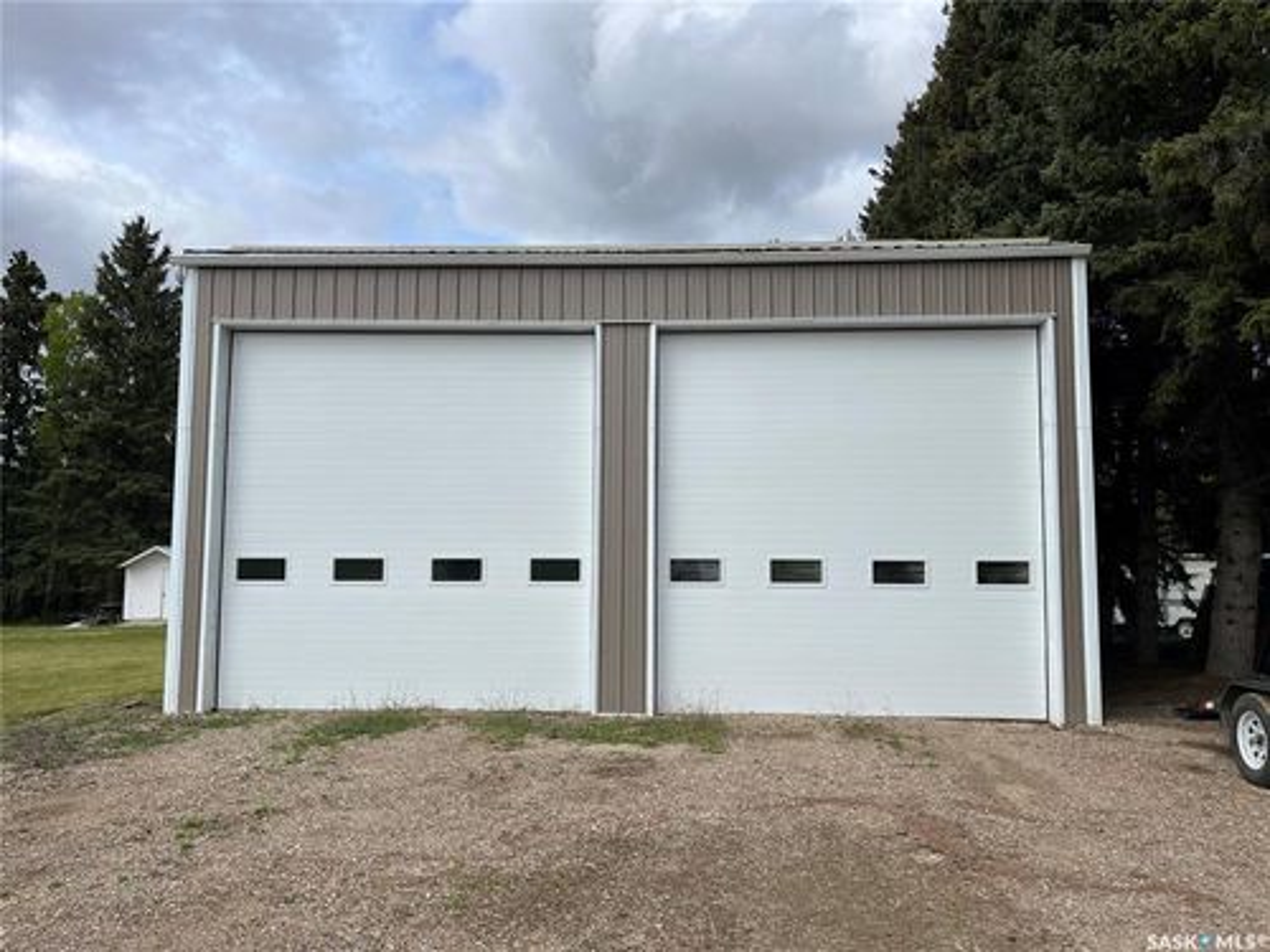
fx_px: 954
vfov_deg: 53.1
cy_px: 476
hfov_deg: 67.3
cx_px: 635
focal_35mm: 26
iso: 50
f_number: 1.6
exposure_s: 1/3745
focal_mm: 5.1
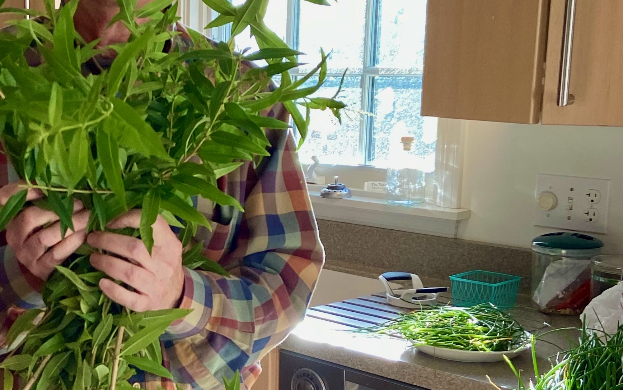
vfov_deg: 20.2
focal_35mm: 64
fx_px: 1087
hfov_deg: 30.9
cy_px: 272
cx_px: 92
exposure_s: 1/103
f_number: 1.8
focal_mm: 4.25
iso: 125
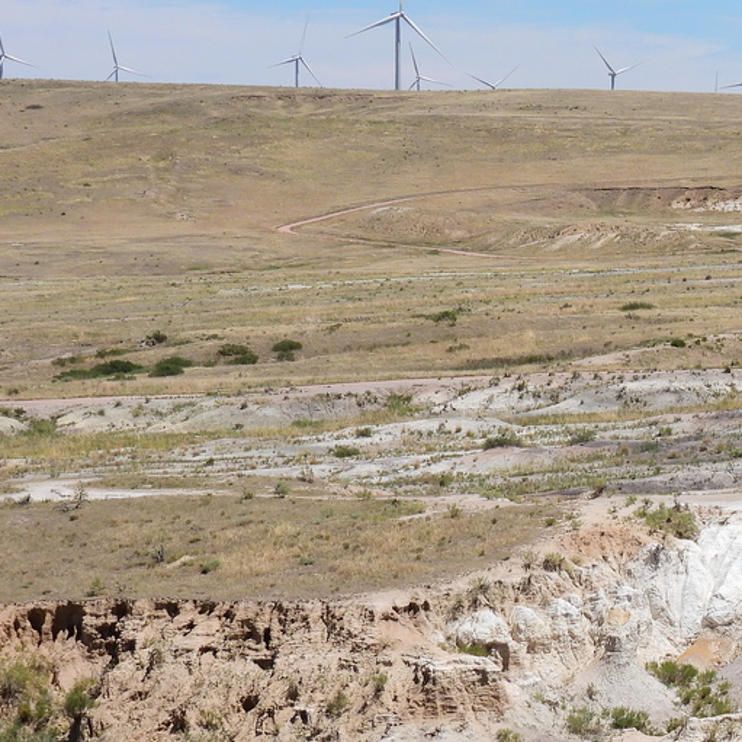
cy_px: 497
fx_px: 3759
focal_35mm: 155
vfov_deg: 11.3
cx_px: 806
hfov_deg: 11.1
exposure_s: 1/1600
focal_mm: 12.5
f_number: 4
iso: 100
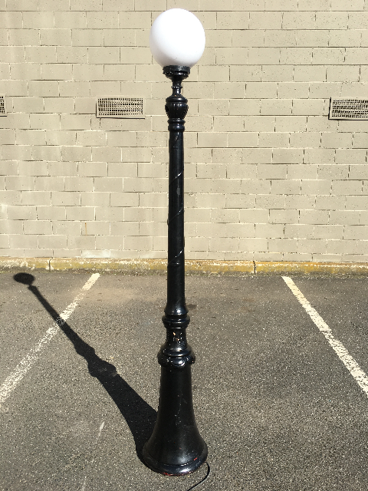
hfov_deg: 48.2
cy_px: 246
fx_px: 411
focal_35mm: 29
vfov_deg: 61.7
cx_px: 184
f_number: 2.2
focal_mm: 4.15
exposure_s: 1/1183
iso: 25
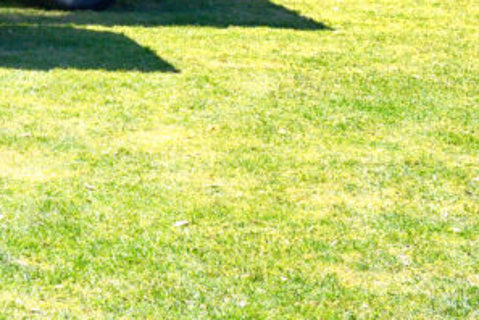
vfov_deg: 9.7
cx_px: -302
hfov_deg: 13.7
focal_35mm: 138
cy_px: -149
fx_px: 1836
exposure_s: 1/320
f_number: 9
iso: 100
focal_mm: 27
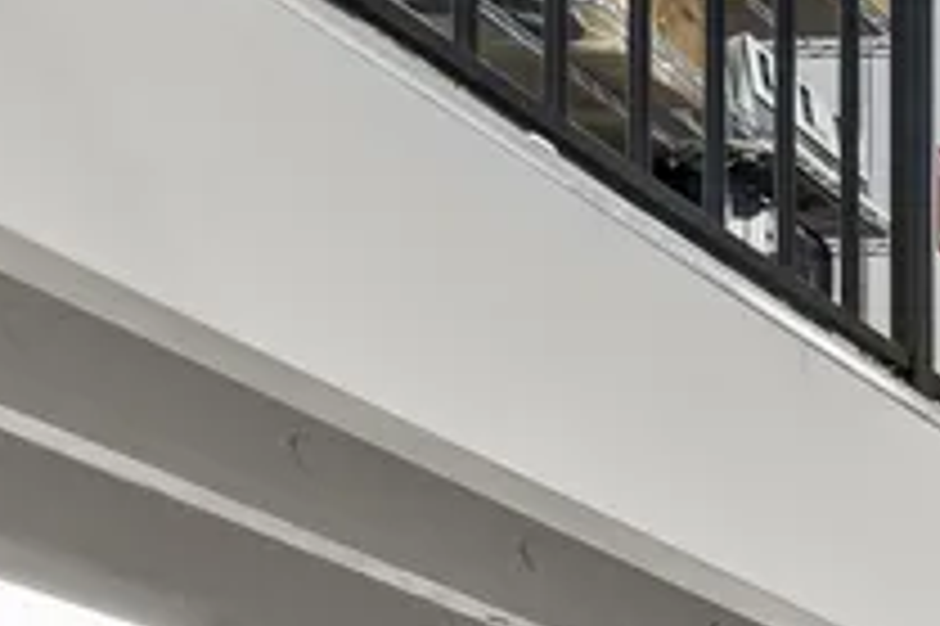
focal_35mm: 92
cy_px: 1385
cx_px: 2343
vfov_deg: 12.4
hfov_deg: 14.0
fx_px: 2400
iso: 640
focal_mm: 16
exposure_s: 1/4
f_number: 8
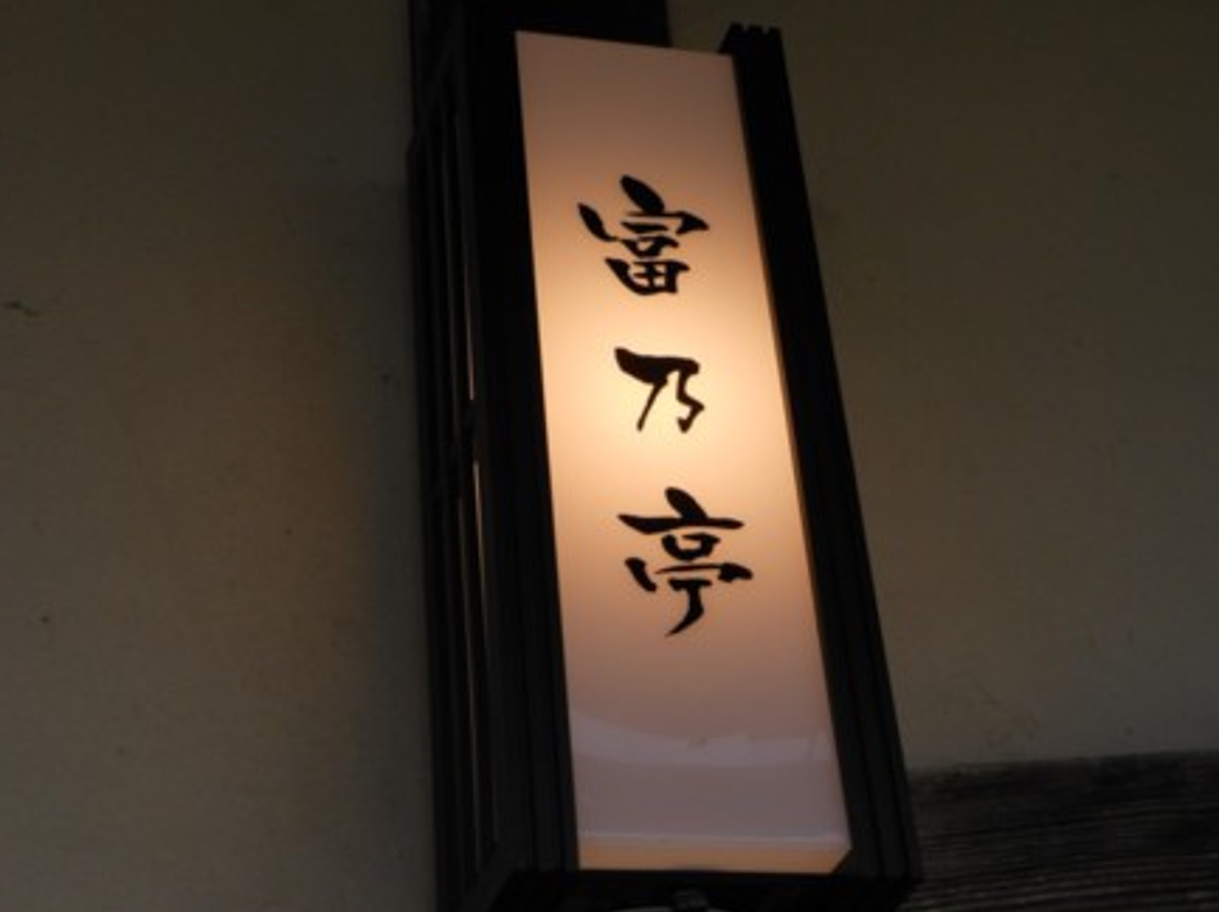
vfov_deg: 28.0
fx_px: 1830
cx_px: 600
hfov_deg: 36.8
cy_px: 469
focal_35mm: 52
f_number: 4
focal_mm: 8.9
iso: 80
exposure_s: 1/500
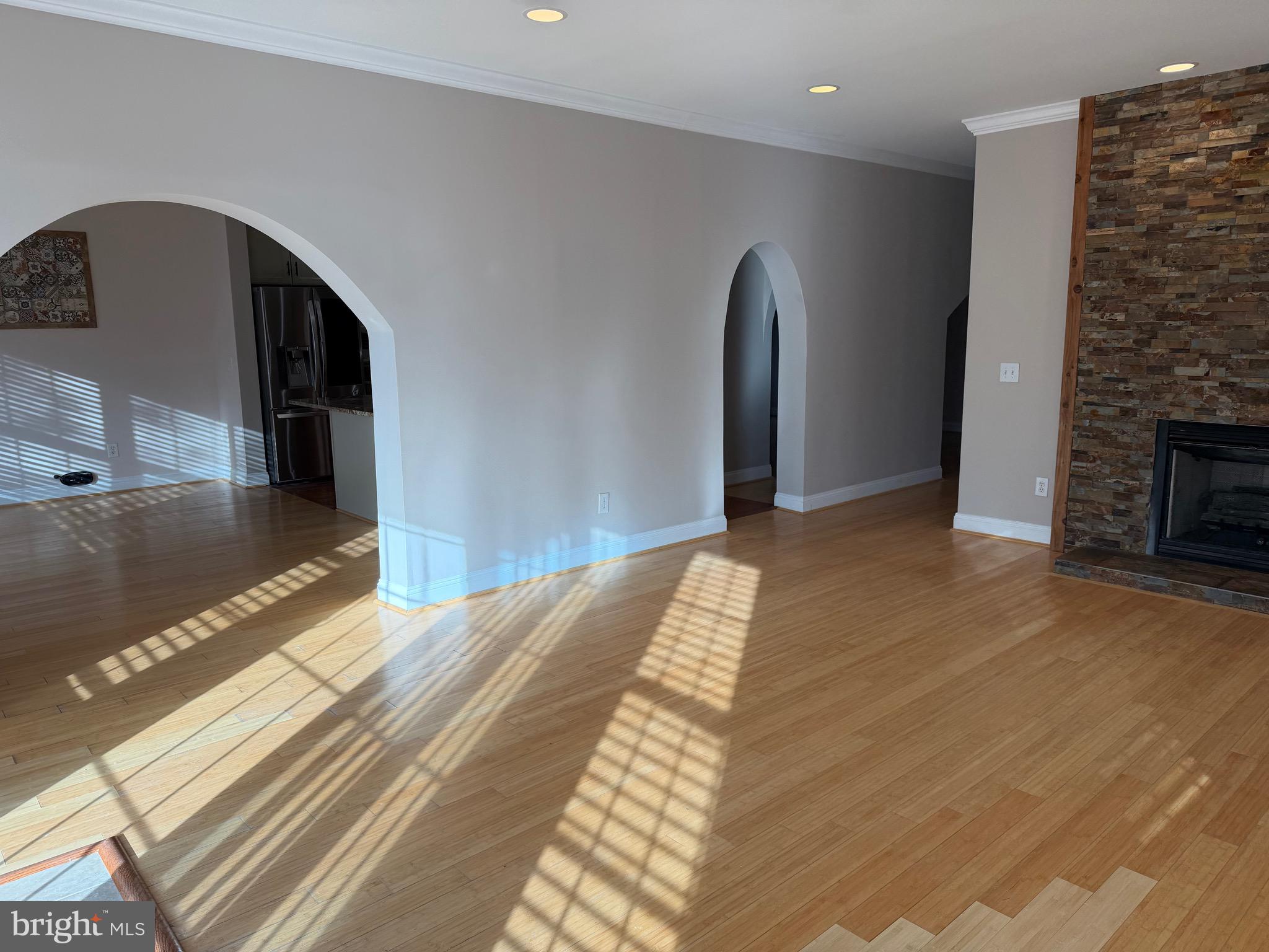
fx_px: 880
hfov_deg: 71.6
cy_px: 476
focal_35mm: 24
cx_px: 634
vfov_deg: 56.8
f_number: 1.78
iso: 80
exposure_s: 1/356
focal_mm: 6.76
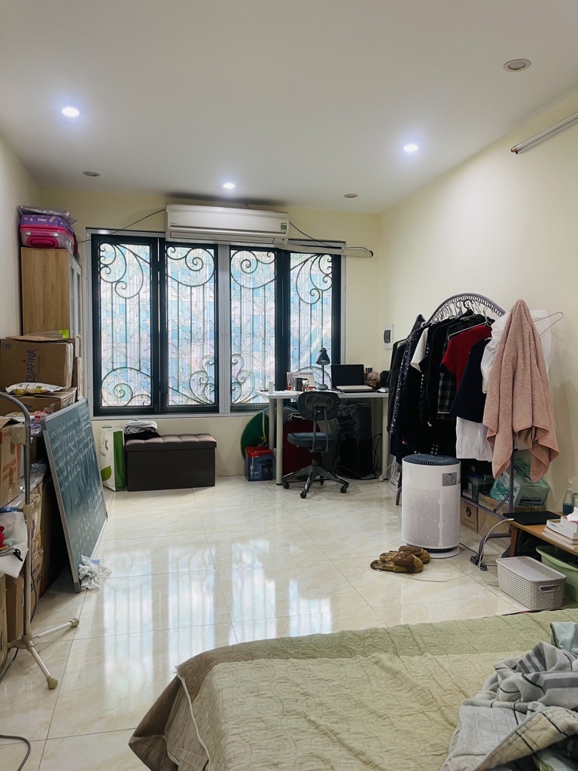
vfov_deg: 69.4
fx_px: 557
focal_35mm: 25
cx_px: 289
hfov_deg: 54.9
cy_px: 386
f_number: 1.6
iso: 125
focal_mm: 5.1
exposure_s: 1/82
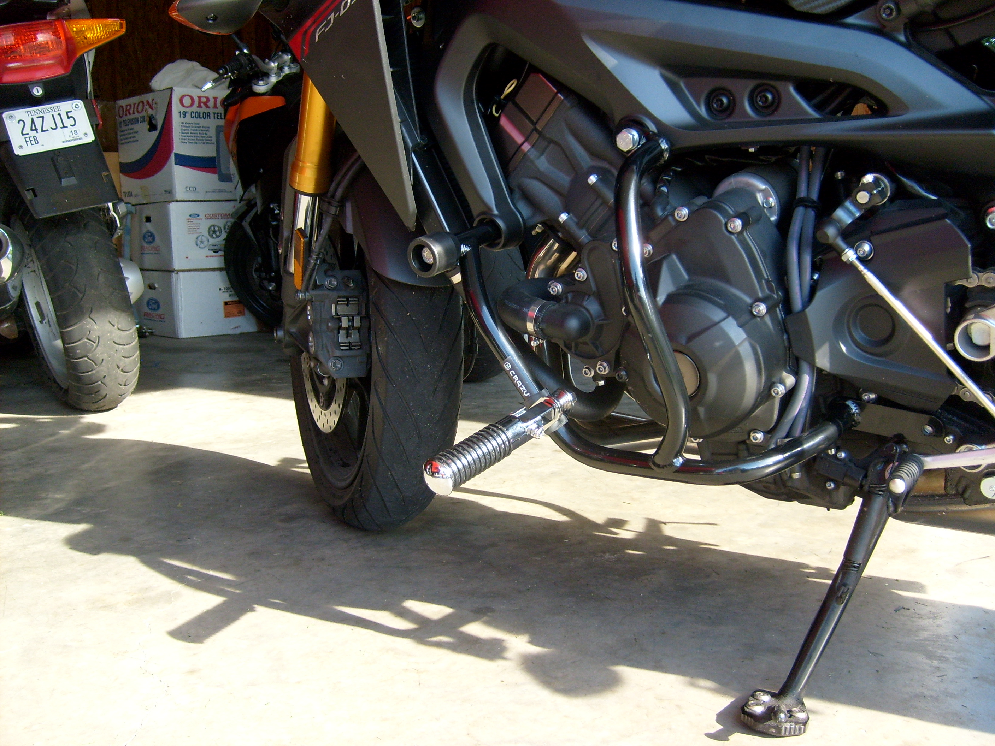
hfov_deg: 52.6
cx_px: 498
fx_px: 1006
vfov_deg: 40.7
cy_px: 373
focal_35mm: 35
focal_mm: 5.8
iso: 80
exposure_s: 1/125
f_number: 2.8
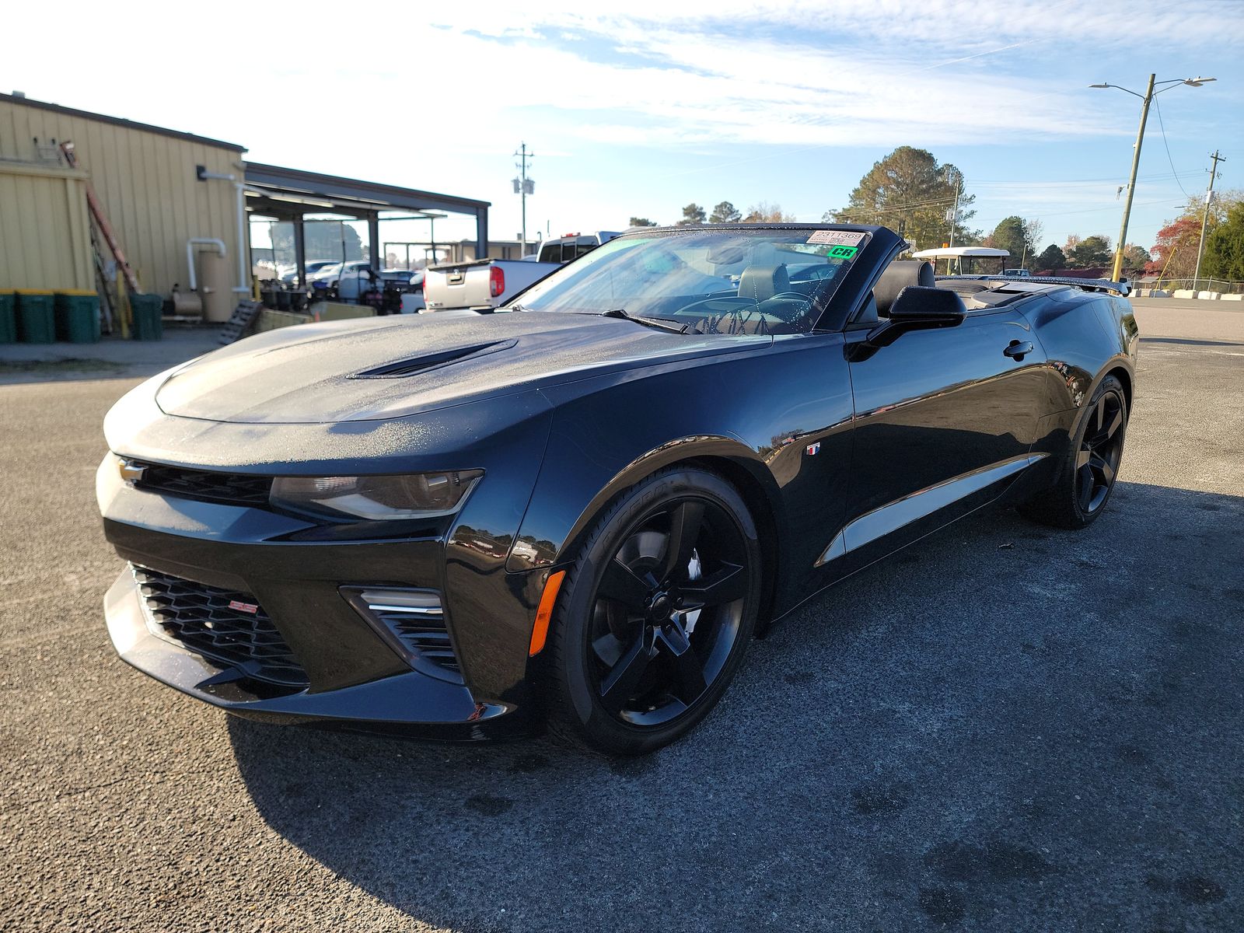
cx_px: 622
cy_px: 466
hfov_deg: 71.6
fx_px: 862
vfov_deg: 56.8
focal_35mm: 24
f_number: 1.8
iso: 50
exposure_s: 1/385
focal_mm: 6.7
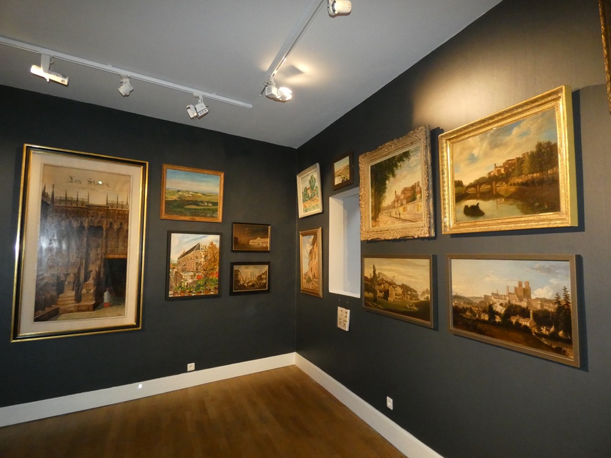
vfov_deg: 66.0
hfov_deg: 81.8
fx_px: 353
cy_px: 229
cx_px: 306
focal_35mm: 20
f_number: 2.8
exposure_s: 1/125
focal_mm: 3.6
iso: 800
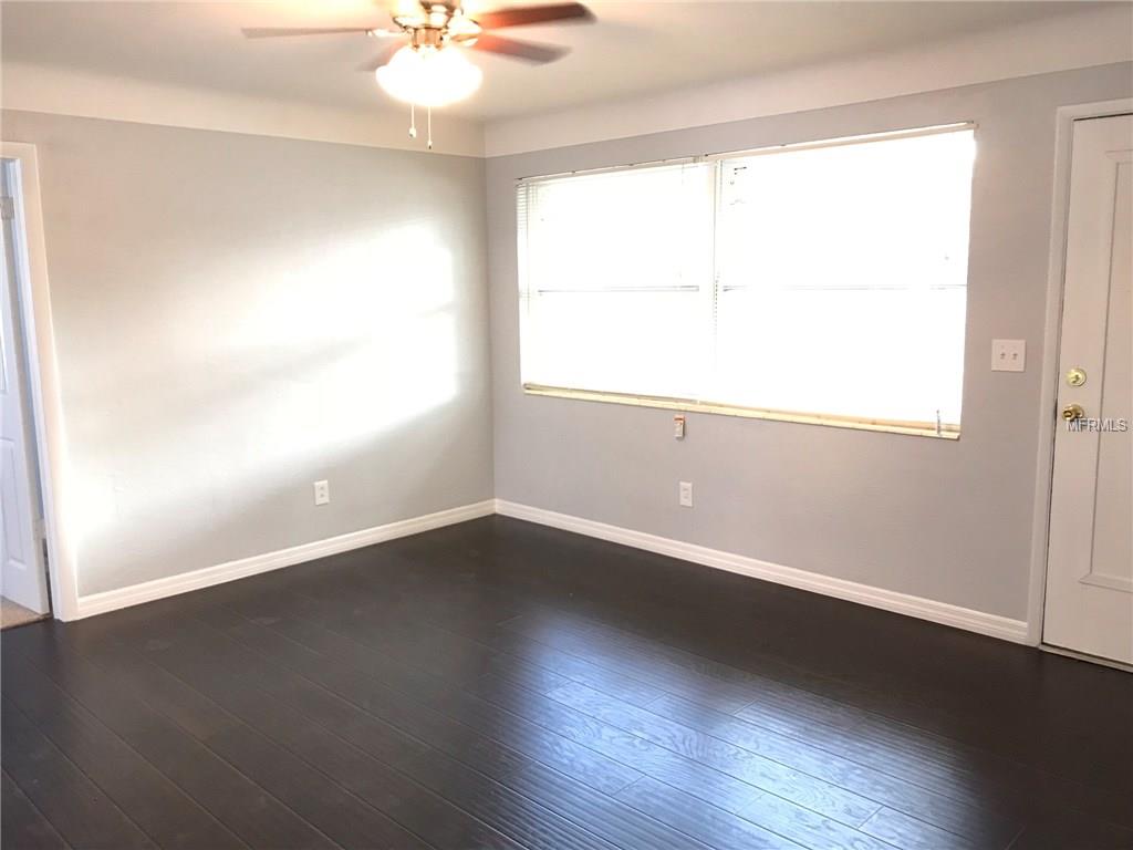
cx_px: 566
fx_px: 916
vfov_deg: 49.7
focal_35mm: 28
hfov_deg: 63.4
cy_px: 425
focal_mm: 3.99
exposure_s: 1/17
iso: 40
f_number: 1.8
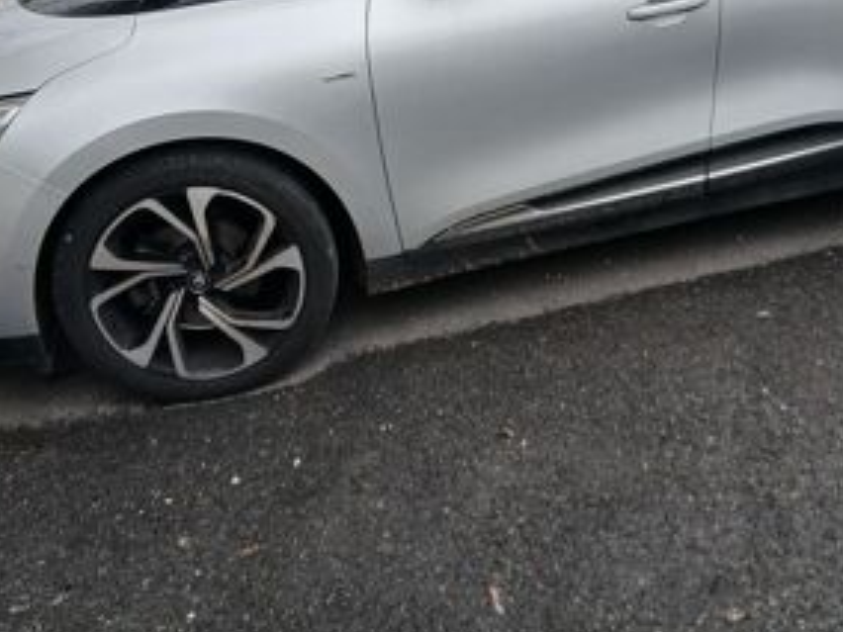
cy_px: 142
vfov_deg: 32.1
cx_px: 496
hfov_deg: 42.8
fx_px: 1072
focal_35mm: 44
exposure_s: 1/50
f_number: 1.8
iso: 40
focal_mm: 3.98
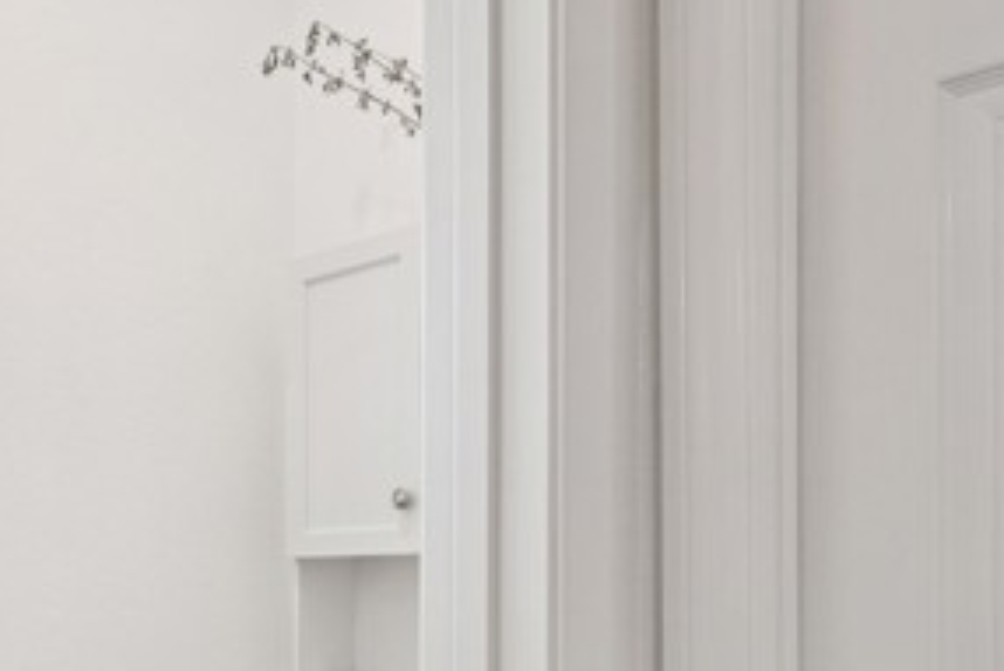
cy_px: 604
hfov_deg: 49.7
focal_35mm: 38
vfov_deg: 33.3
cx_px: 323
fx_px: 1060
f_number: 8
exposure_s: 1/25
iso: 400
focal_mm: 17
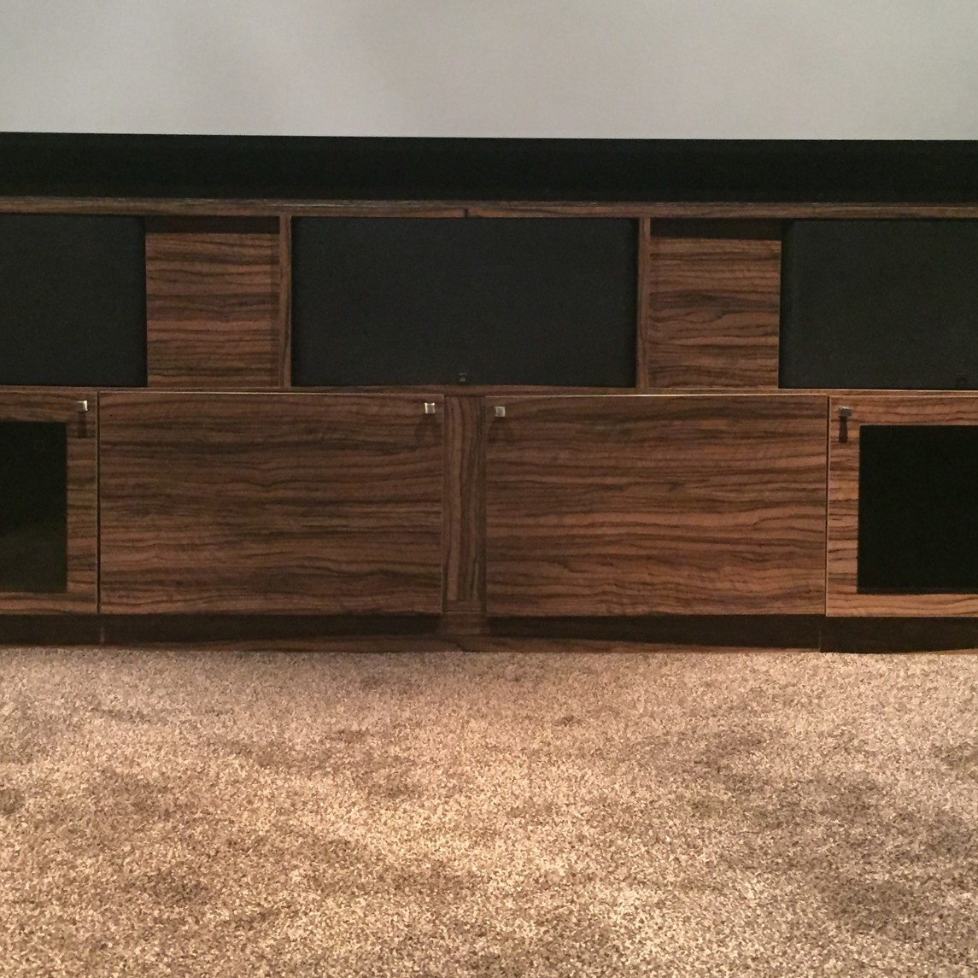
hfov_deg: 39.1
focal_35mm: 43
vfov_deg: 39.1
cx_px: 444
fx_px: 1374
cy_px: 427
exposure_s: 1/17
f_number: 2.2
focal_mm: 4.15
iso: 800
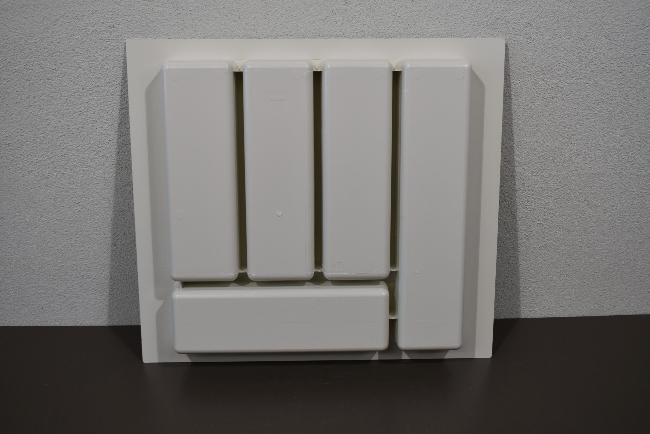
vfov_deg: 30.9
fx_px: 785
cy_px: 217
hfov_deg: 45.0
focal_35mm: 44
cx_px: 325
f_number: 5.6
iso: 250
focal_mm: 29
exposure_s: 1/125
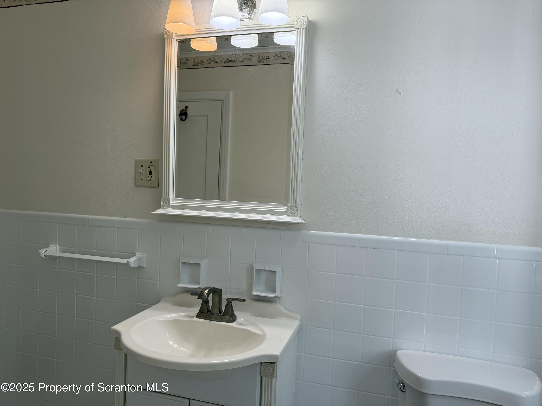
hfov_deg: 71.6
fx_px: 376
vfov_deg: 56.8
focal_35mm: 24
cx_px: 271
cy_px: 203
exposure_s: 1/248
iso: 80
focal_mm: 6.76
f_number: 1.78
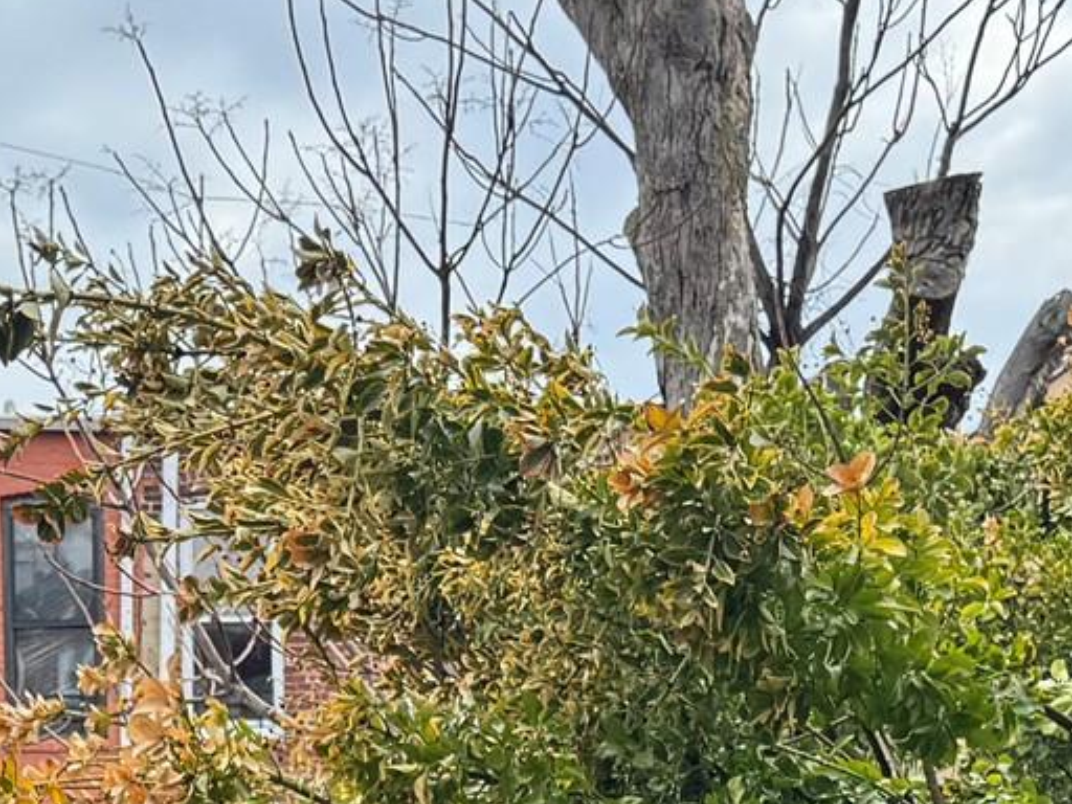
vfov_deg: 14.5
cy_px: 1147
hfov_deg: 20.3
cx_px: 314
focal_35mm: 96
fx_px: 2973
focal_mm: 6.76
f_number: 1.78
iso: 80
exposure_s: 1/693
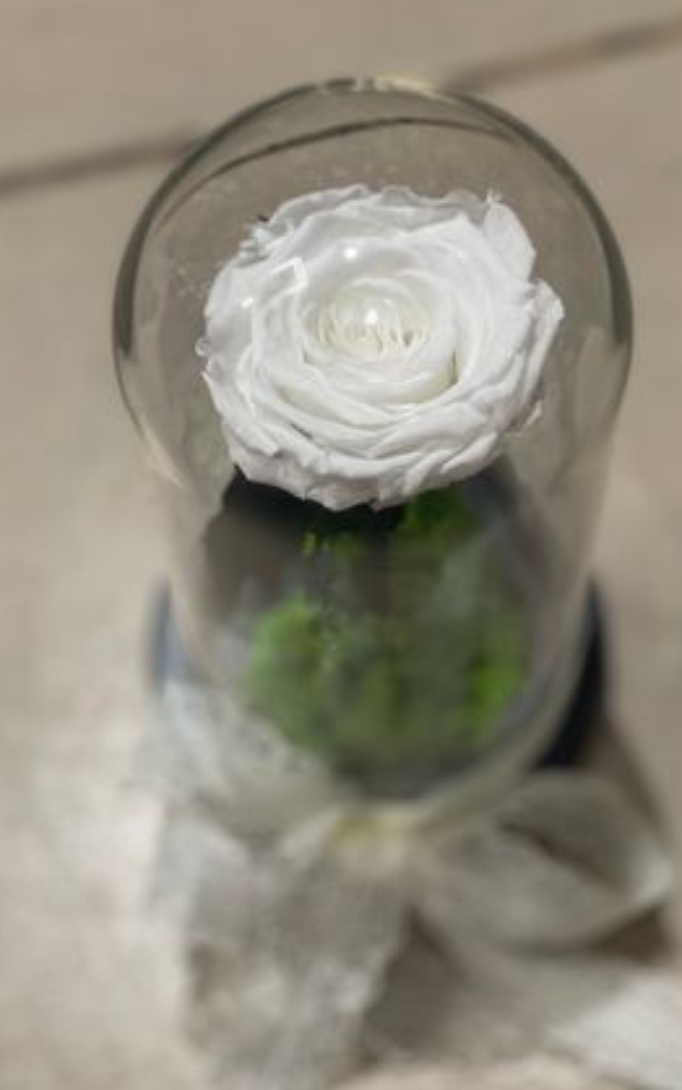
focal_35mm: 69
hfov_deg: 18.9
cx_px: 377
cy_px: 541
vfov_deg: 29.8
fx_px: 2051
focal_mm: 7.5
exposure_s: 1/33
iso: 160
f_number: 2.2
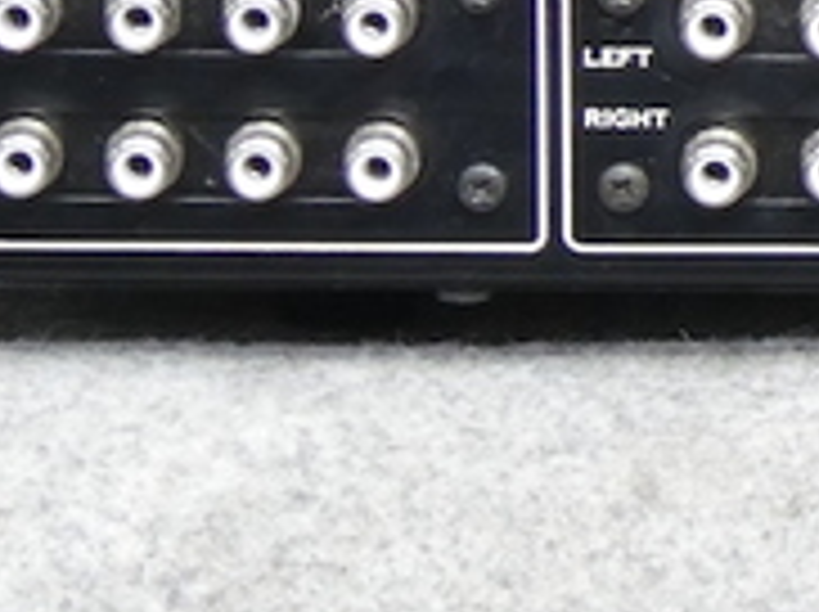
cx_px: 1593
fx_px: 14366
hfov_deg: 3.2
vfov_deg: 2.4
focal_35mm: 608
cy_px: 32
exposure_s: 1/3.2
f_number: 5.1
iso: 200
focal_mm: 20.6
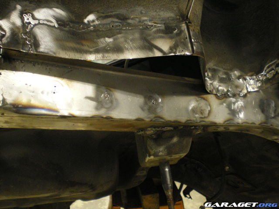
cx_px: 140
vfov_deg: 37.7
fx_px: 306
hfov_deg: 49.0
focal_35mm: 38
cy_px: 104
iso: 400
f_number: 3.1
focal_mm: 6.3
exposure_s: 1/30
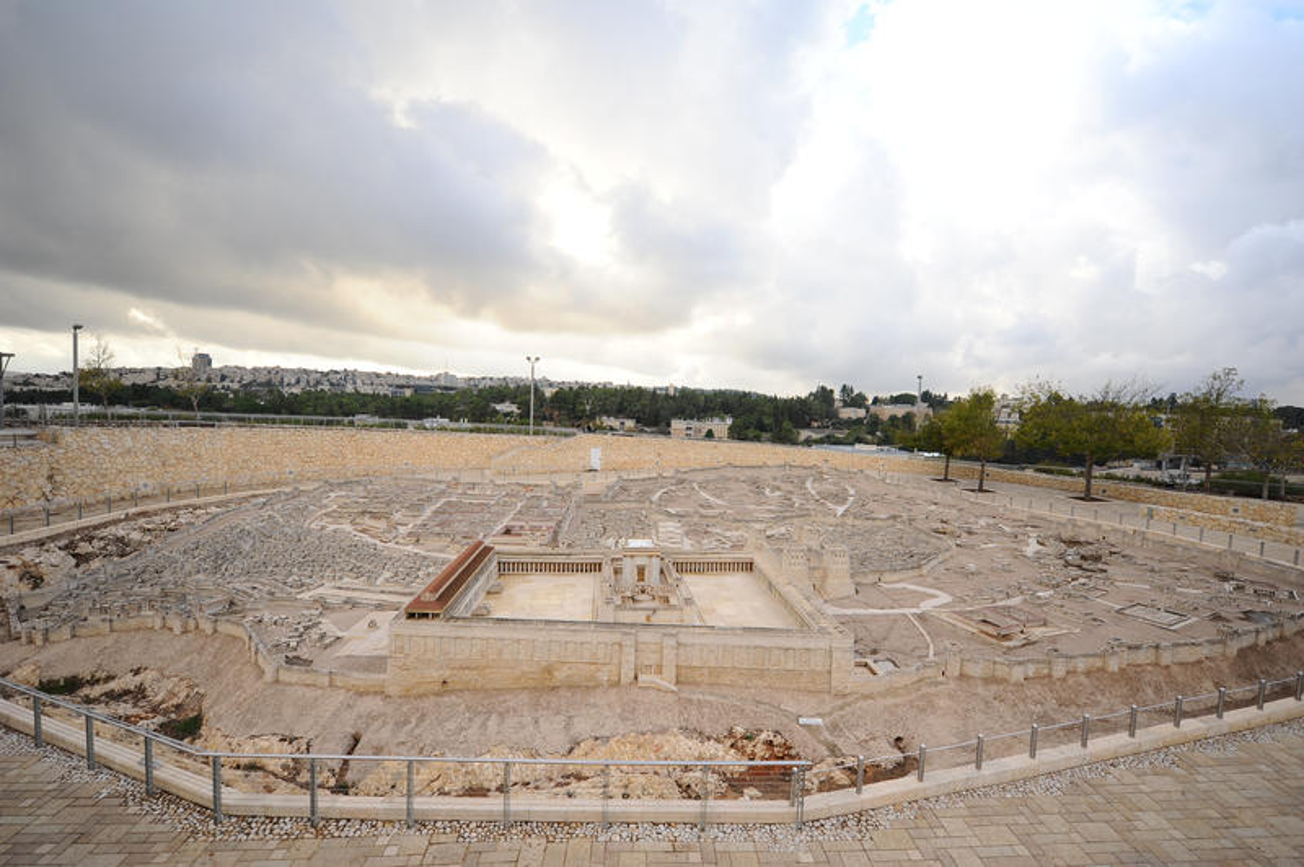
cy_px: 434
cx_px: 652
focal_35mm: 16
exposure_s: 1/1250
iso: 500
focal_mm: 16
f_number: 2.8
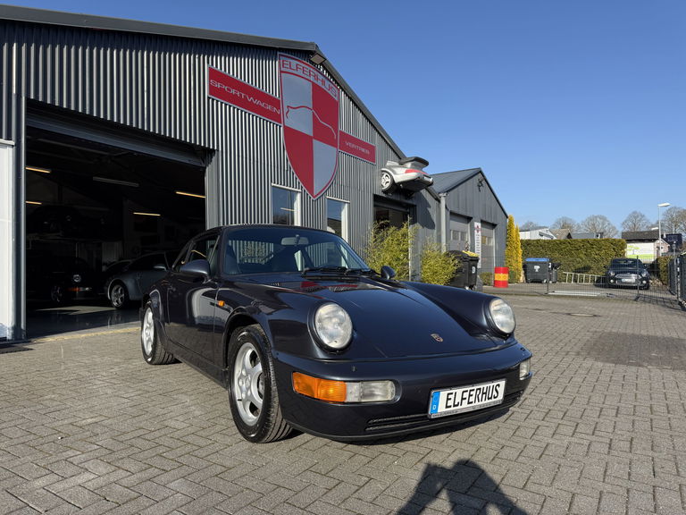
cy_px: 258
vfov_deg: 56.8
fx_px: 476
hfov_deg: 71.6
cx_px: 343
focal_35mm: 24
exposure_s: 1/2907
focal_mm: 6.76
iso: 80
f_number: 1.78
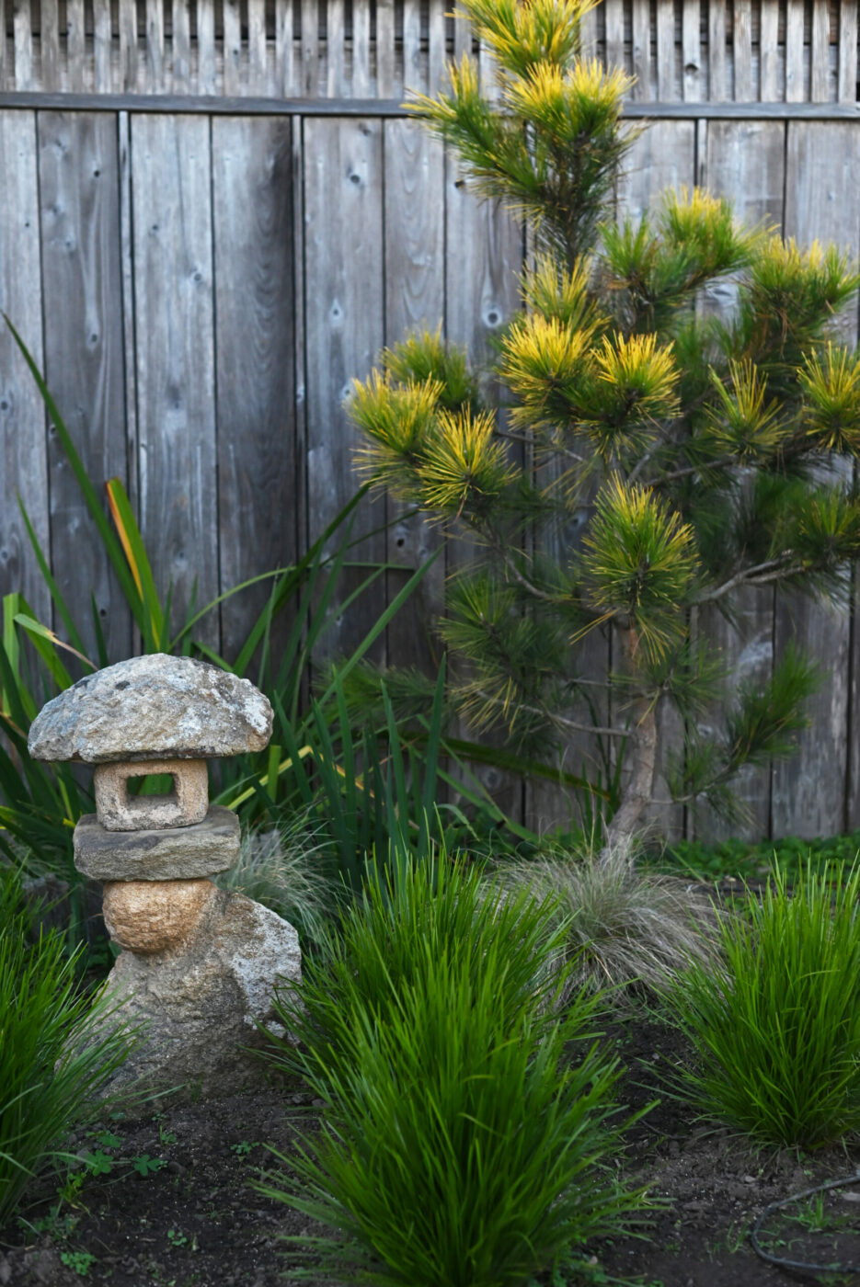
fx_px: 1789
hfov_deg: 27.0
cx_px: 430
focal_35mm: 50
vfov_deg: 39.6
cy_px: 644
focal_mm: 50
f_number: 4
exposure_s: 1/1000
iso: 1250
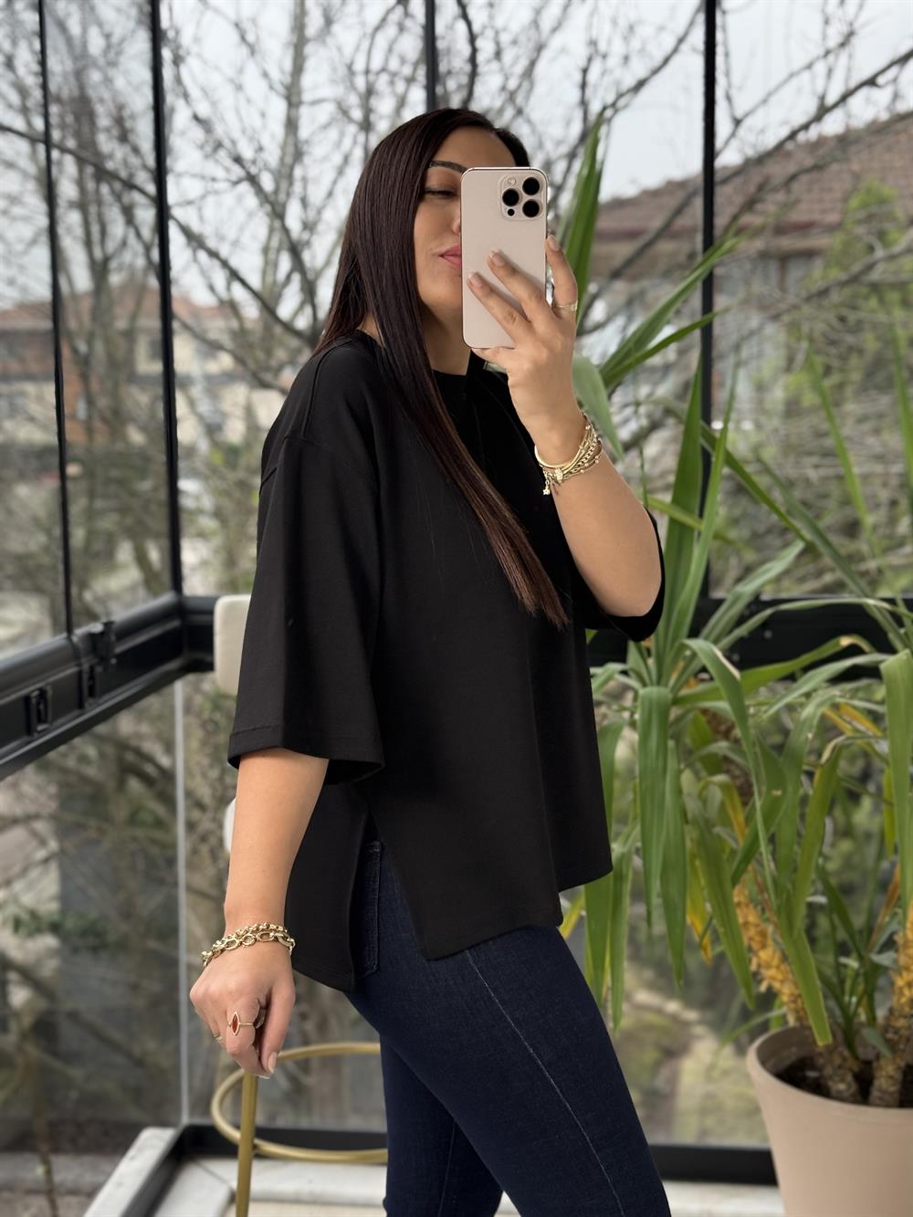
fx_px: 1688
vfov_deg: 39.7
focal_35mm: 48
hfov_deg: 30.3
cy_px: 608
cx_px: 456
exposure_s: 1/194
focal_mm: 6.76
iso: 64
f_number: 1.78
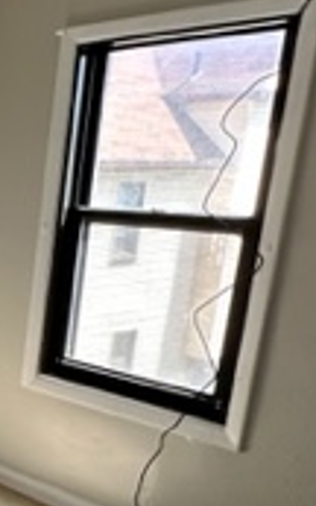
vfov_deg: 36.5
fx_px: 758
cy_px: 342
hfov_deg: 16.5
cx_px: -351
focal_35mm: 55
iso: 50
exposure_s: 1/99
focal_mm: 2.22
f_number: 2.2
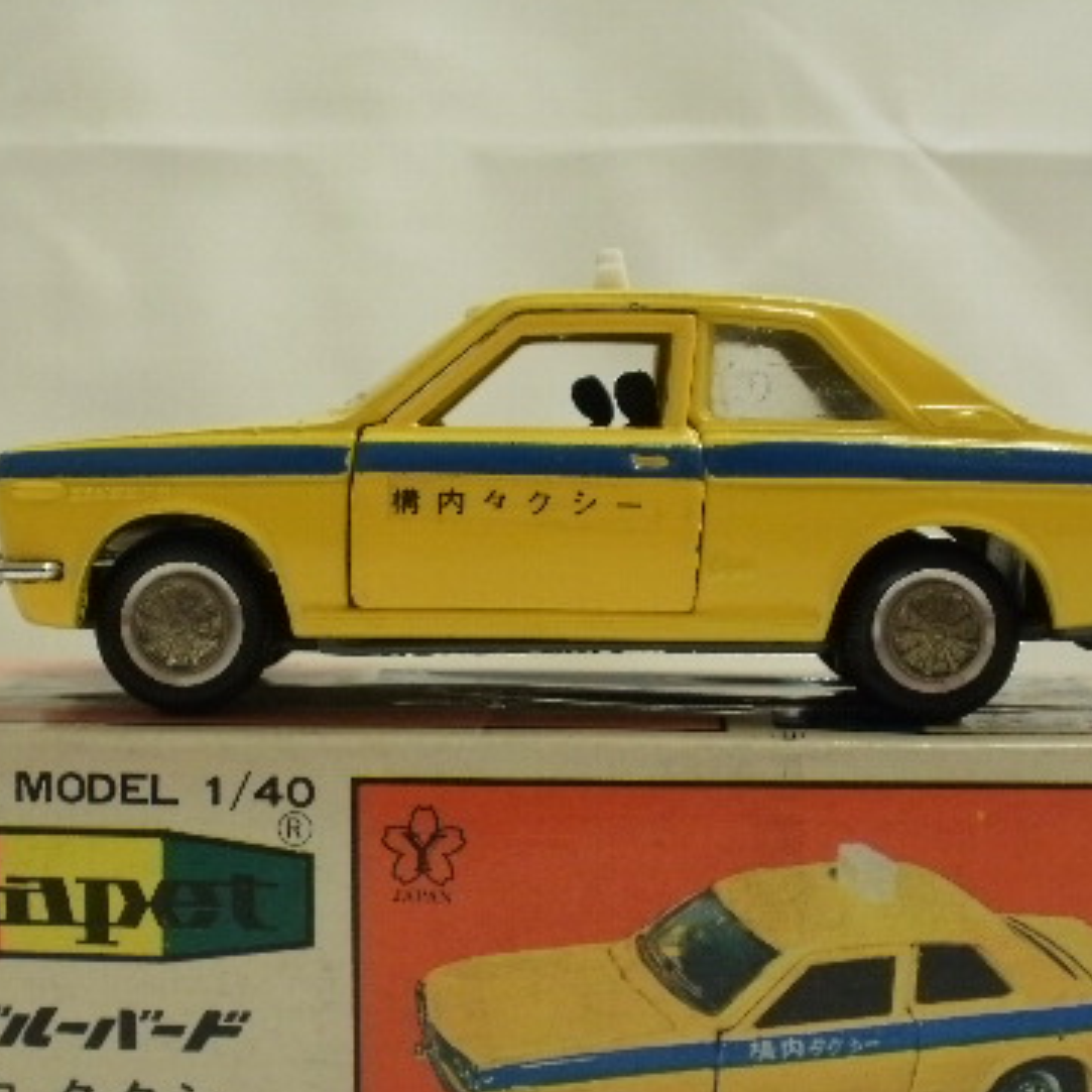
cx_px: 520
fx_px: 2463
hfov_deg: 25.0
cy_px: 714
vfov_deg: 24.9
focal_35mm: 69
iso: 125
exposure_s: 1/20
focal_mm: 7.7
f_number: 4
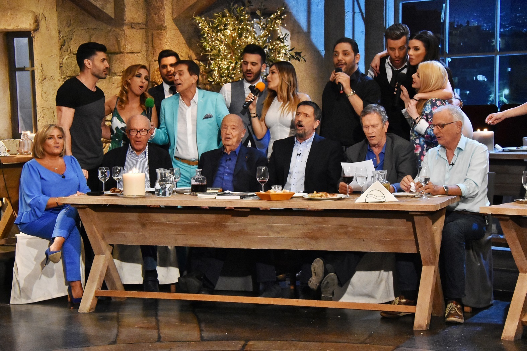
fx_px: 1318
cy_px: 176
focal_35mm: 90
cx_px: 264
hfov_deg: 22.6
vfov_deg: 15.2
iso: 6400
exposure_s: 1/60
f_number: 8
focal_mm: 60
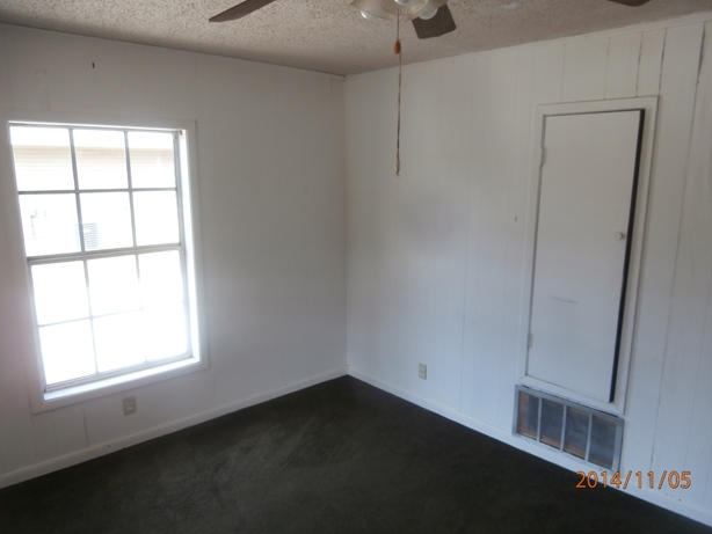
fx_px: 514
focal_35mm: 25
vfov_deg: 54.9
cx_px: 362
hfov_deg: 69.4
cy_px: 259
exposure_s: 1/50
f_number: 3
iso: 100
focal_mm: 4.2
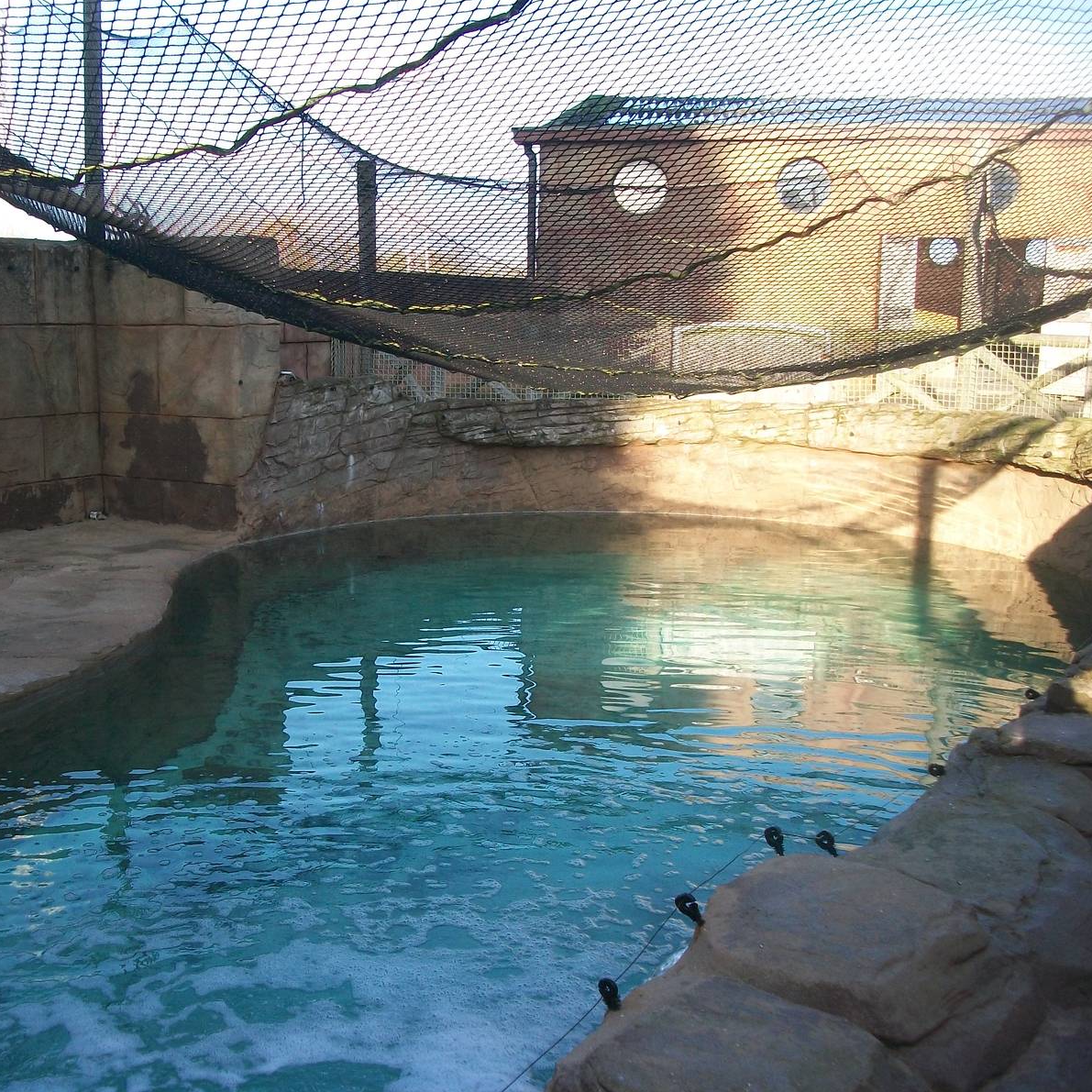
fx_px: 1356
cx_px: 391
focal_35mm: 38
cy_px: 543
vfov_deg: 43.9
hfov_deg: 43.4
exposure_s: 1/250
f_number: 2.9
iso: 80
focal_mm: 5.7
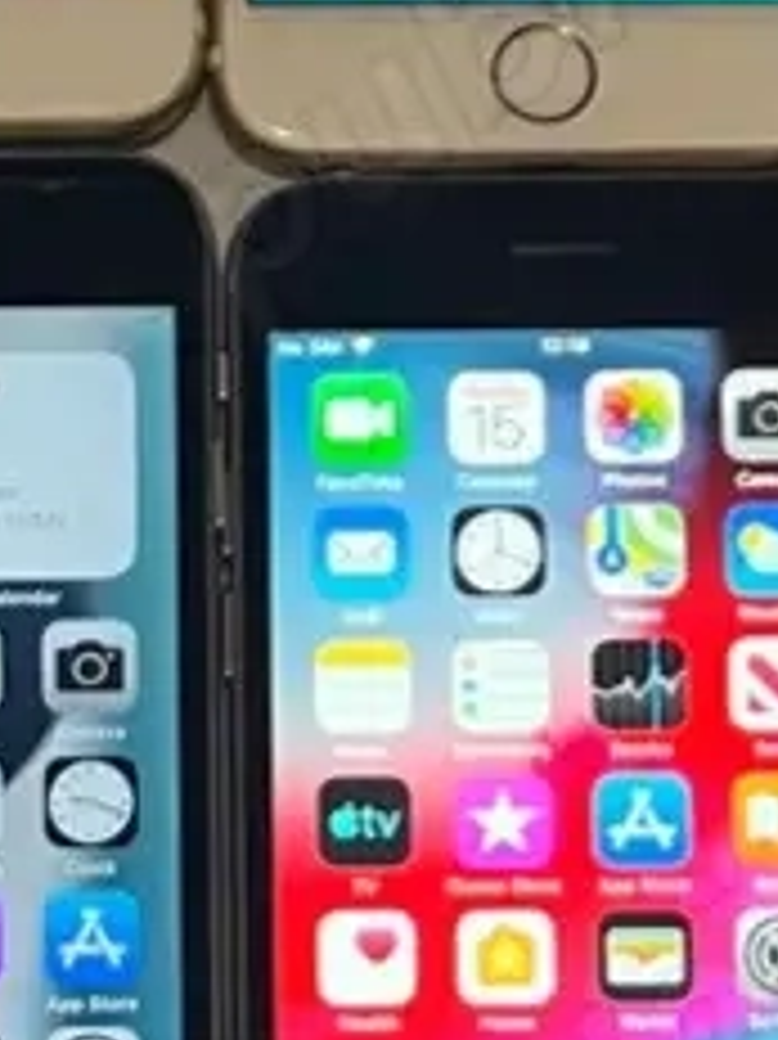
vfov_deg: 12.8
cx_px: -207
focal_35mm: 150
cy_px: 1279
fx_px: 4499
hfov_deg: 9.7
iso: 100
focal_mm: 5.7
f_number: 1.5
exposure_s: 1/50
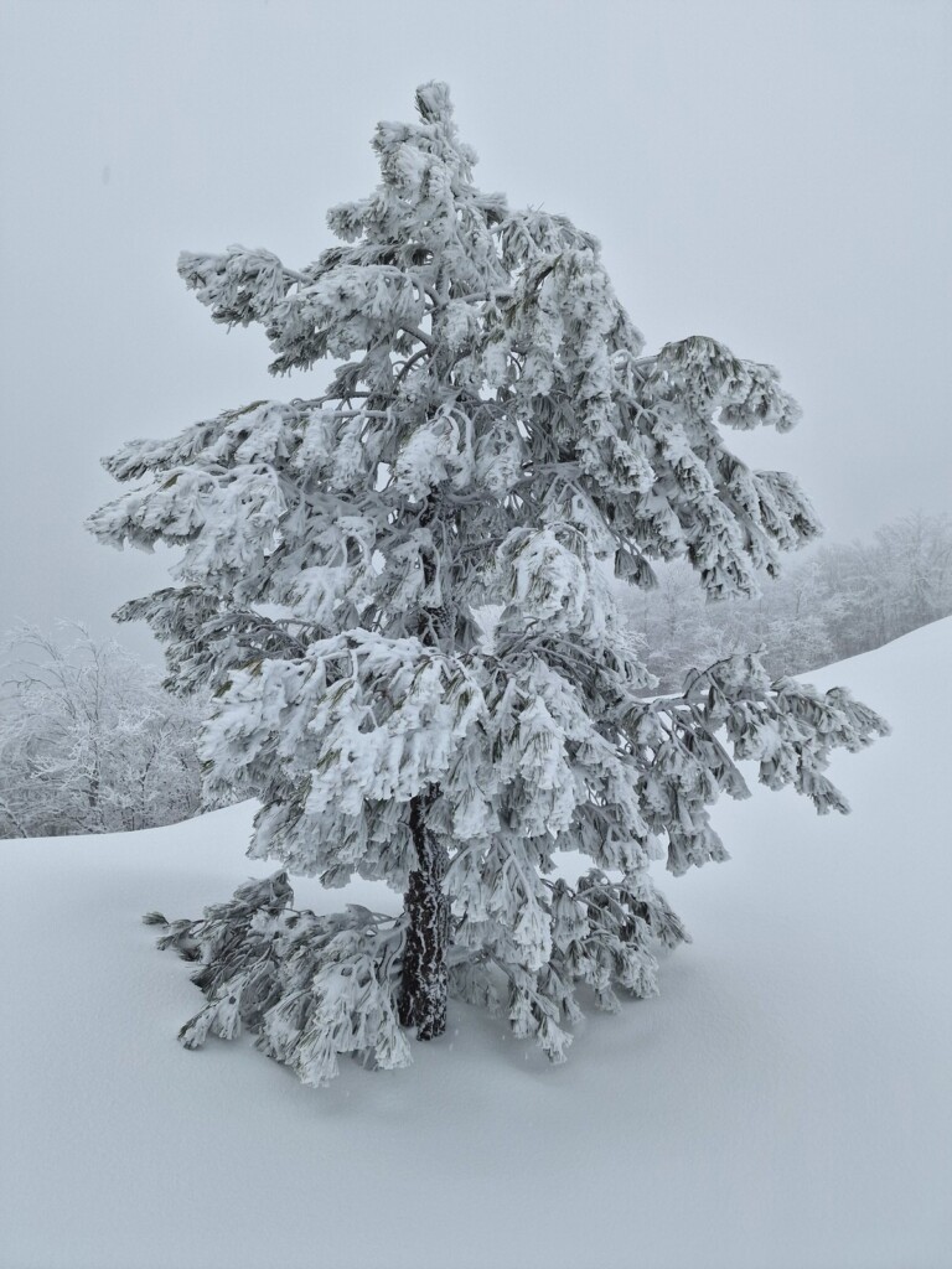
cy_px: 634
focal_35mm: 23
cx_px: 476
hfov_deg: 58.9
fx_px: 843
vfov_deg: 73.9
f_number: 1.8
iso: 50
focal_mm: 6.4
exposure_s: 1/842
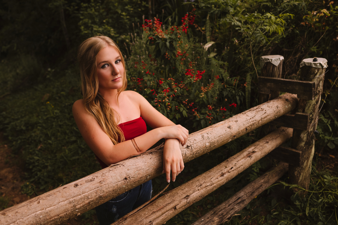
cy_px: 112
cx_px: 169
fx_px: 328
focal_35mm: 35
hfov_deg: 54.5
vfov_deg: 37.8
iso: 250
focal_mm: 35
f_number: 3.5
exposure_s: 1/200
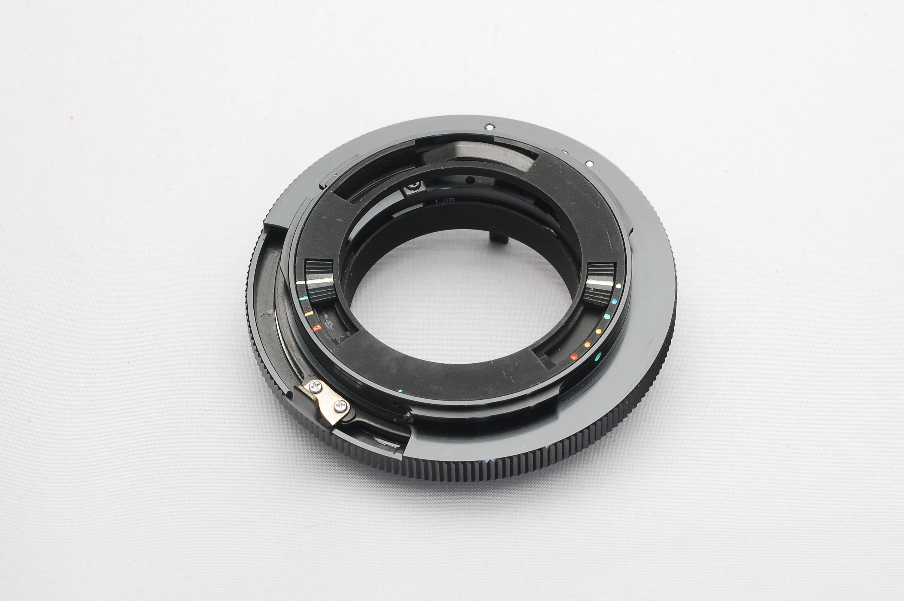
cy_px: 300
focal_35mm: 90
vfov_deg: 15.2
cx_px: 452
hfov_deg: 22.6
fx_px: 2258
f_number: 16
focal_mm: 60
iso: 200
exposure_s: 3
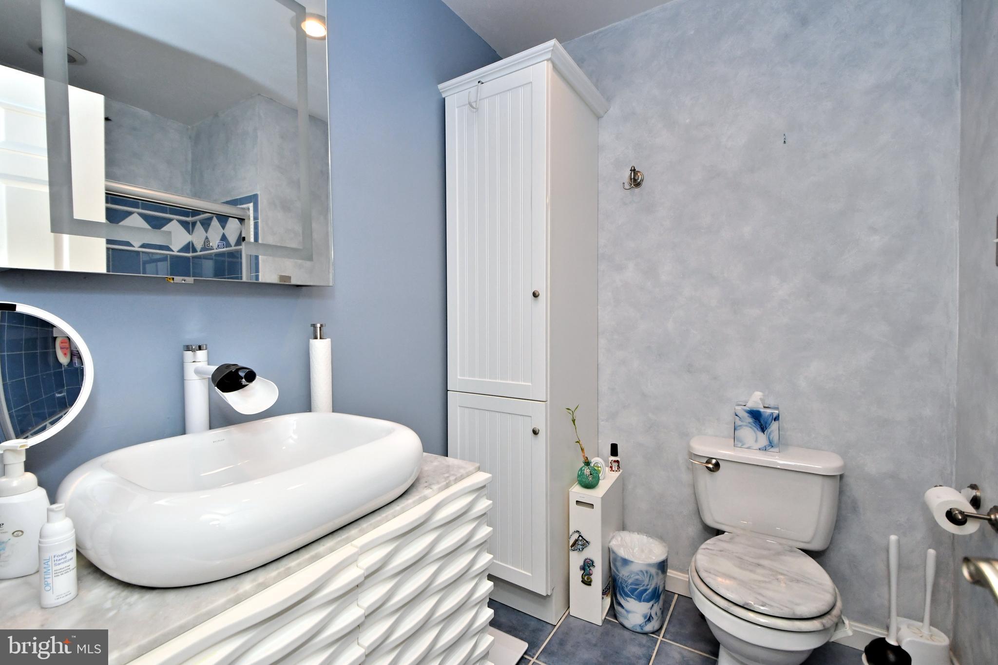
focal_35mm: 15
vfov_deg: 77.3
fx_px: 416
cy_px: 332
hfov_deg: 100.4
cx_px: 499
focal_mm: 10
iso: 1000
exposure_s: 1/250
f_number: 5.6
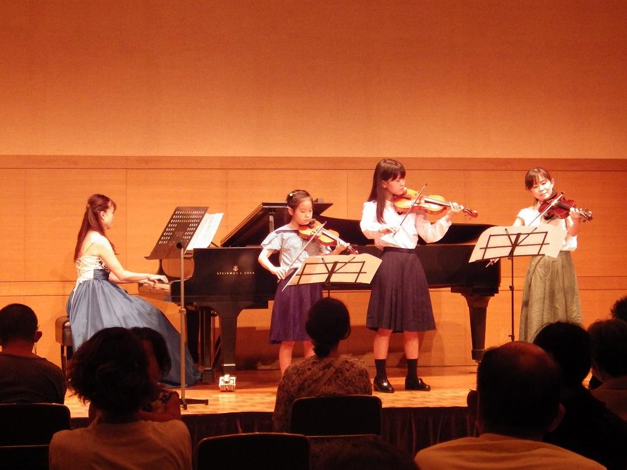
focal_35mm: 103
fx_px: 1866
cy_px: 235
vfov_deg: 14.4
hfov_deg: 19.1
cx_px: 314
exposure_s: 1/50
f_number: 4.6
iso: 800
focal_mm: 18.4
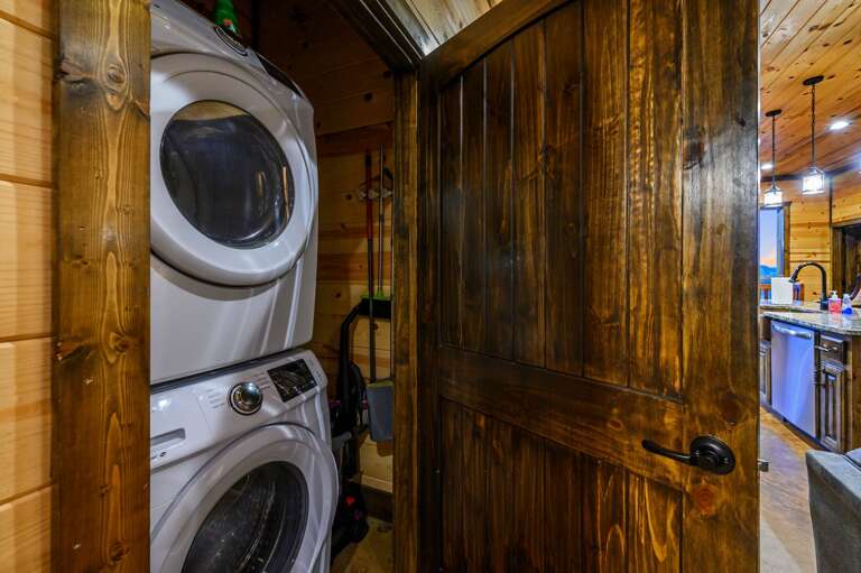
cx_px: 430
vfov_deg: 81.1
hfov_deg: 104.3
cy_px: 286
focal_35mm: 14
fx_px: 335
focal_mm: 14
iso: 250
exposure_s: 2.5
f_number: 9
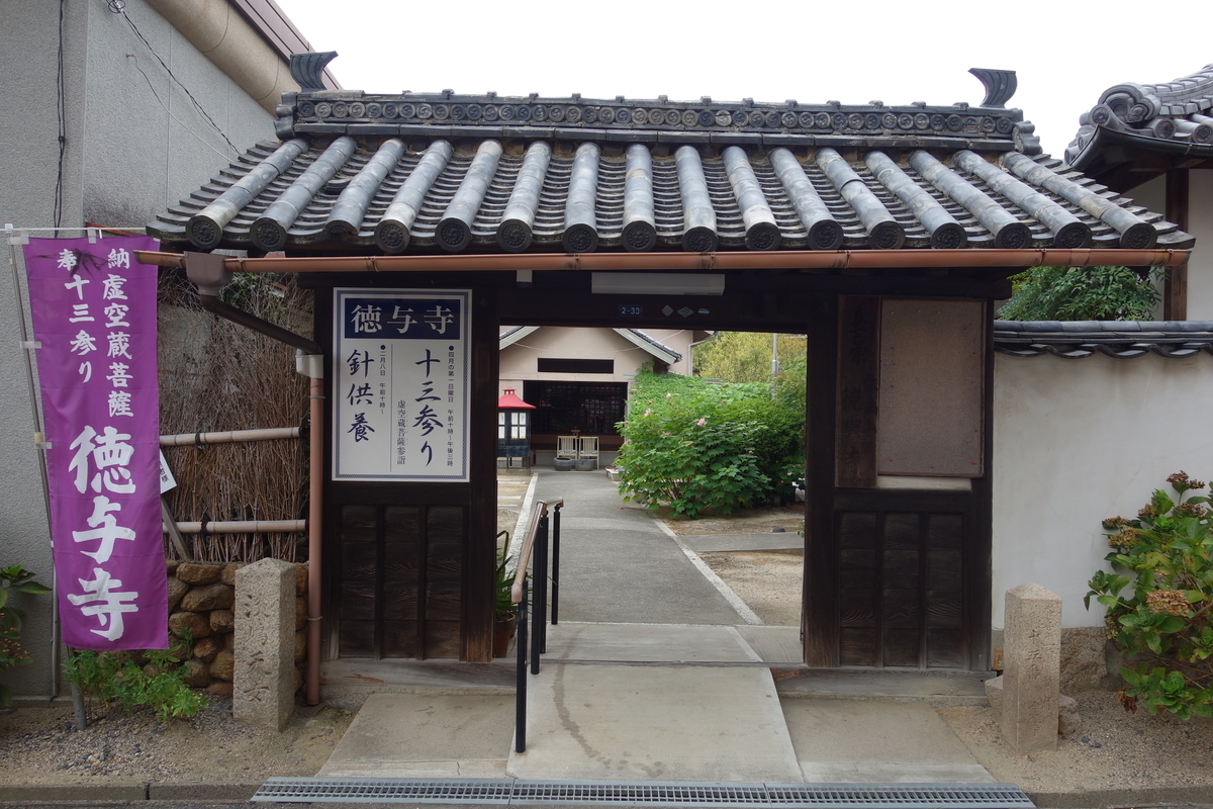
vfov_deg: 46.4
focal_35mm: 28
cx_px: 606
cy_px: 404
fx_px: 943
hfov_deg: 65.5
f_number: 4.5
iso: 125
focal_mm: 10.4
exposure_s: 1/100
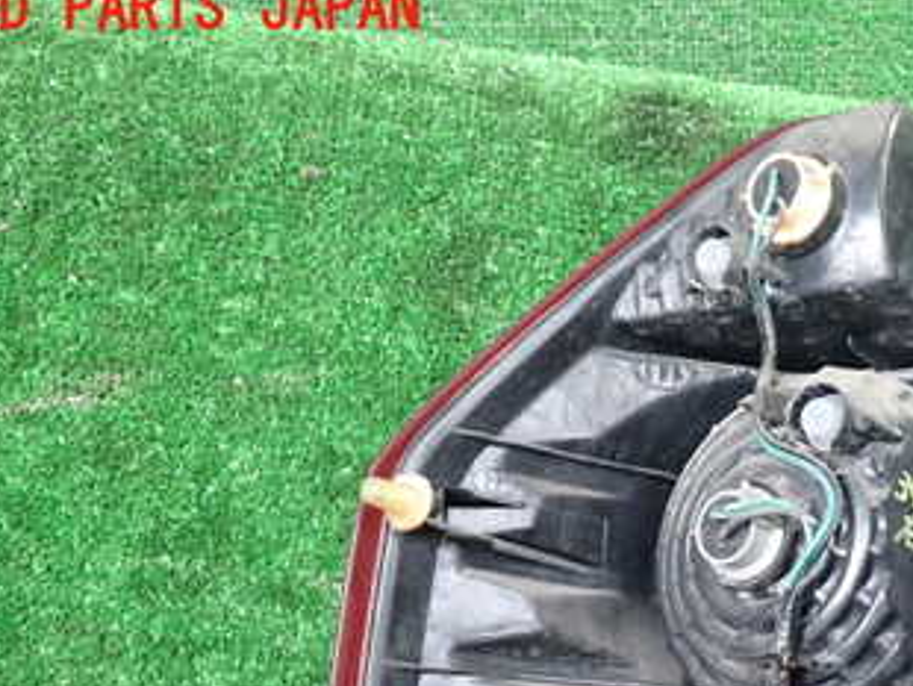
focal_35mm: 58
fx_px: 1531
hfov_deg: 32.0
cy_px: 636
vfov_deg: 24.4
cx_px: 769
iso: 500
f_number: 2.3
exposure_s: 1/30
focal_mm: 5.4
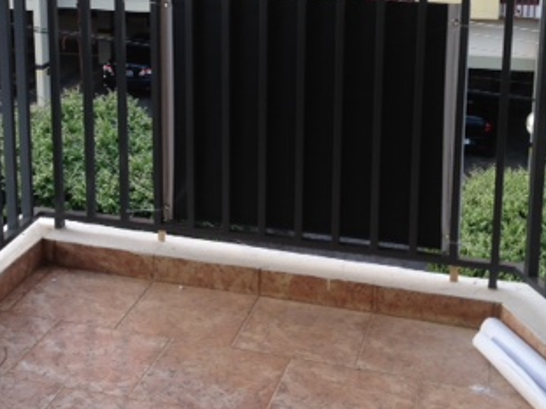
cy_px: 79
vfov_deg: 20.2
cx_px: 212
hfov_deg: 27.0
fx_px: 1135
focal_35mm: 72
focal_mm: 4.28
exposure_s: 1/61
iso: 50
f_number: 2.4
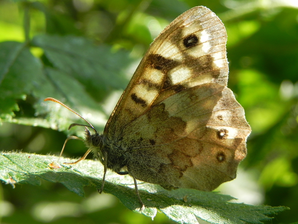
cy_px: 112
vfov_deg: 14.1
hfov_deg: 18.7
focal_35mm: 105
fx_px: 904
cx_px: 149
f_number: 5
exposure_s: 1/174
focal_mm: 18.8
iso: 160
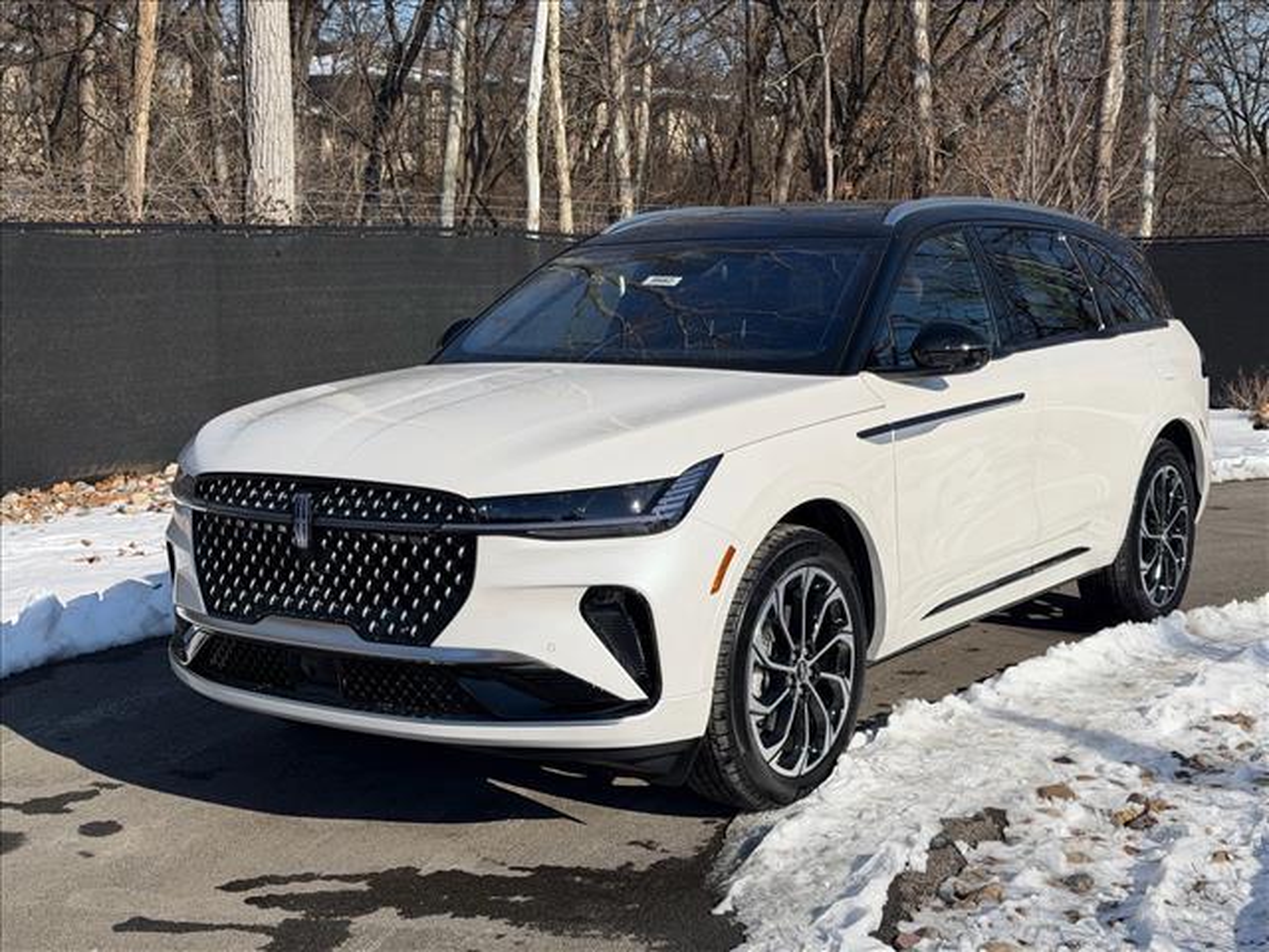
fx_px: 1760
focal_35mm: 48
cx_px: 634
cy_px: 476
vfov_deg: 30.3
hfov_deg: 39.7
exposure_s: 1/11364
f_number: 1.78
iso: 80
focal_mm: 6.76
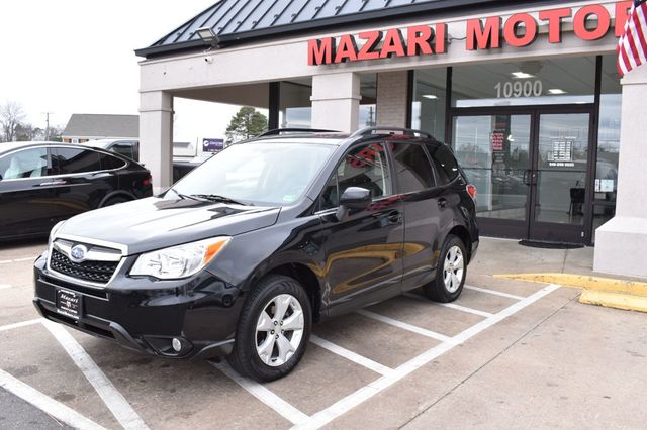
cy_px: 215
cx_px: 324
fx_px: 593
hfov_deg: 57.2
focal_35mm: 33
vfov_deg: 39.9
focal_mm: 22
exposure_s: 1/160
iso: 400
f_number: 8
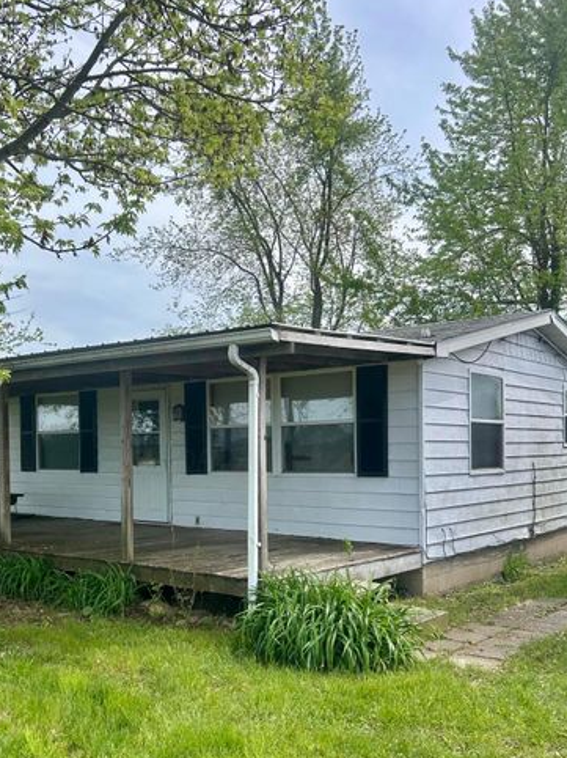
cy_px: 462
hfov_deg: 39.3
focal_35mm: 36
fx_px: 787
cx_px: 209
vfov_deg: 51.0
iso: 50
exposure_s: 1/2994
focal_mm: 5.7
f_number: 1.5
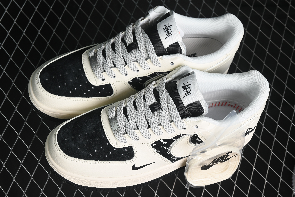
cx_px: 148
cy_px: 98
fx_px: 615
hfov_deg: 27.0
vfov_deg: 18.2
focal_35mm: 75
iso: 160
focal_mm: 50
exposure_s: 1/50
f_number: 6.3
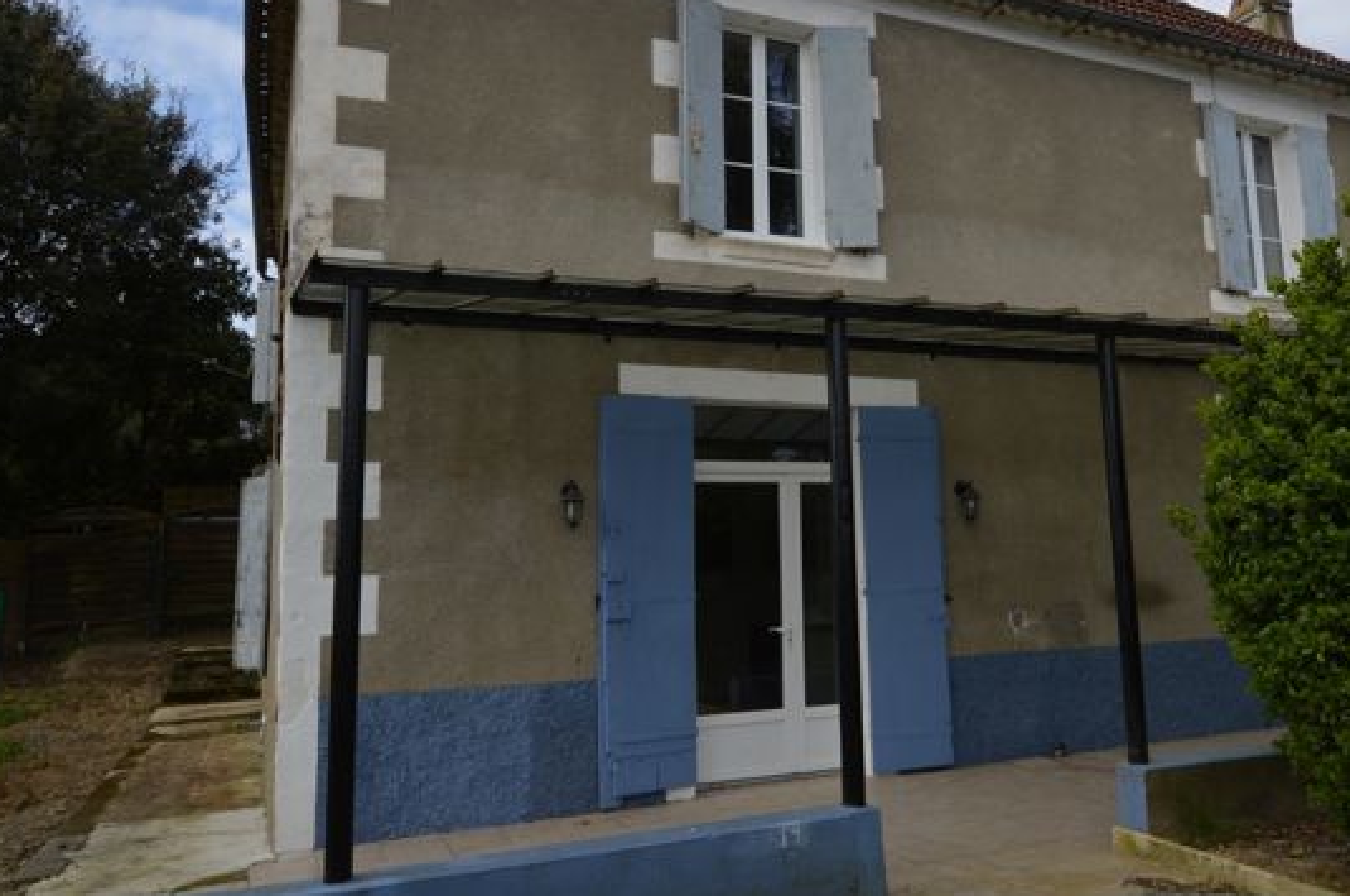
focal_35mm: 30
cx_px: 834
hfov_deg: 61.8
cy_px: 363
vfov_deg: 43.7
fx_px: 1111
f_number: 7.1
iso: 100
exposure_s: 1/200
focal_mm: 15
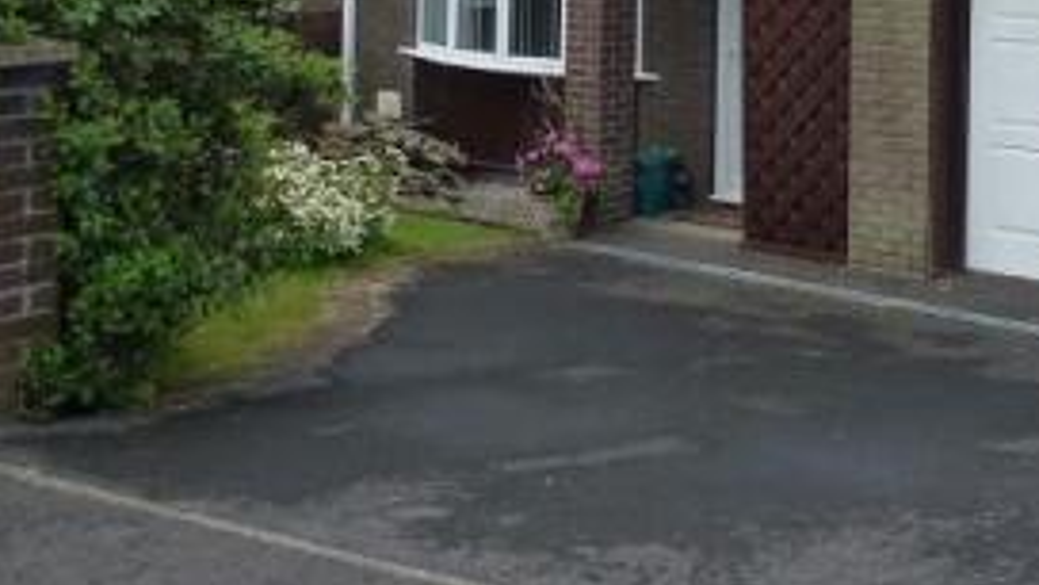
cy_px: -162
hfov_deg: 34.5
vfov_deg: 19.8
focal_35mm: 56
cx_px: 987
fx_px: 1543
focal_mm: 4.3
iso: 160
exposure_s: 1/500
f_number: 4
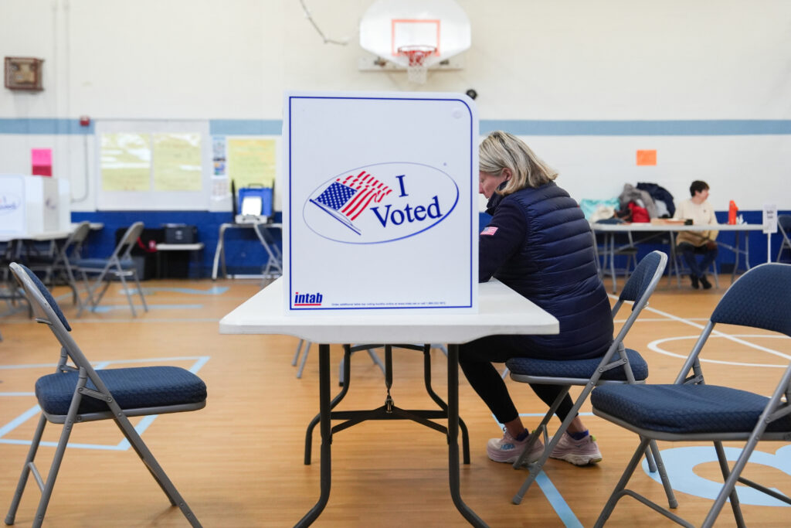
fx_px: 989
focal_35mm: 45
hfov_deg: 43.6
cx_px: 396
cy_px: 264
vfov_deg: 29.9
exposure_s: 1/500
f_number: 2.8
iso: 2000
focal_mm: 45
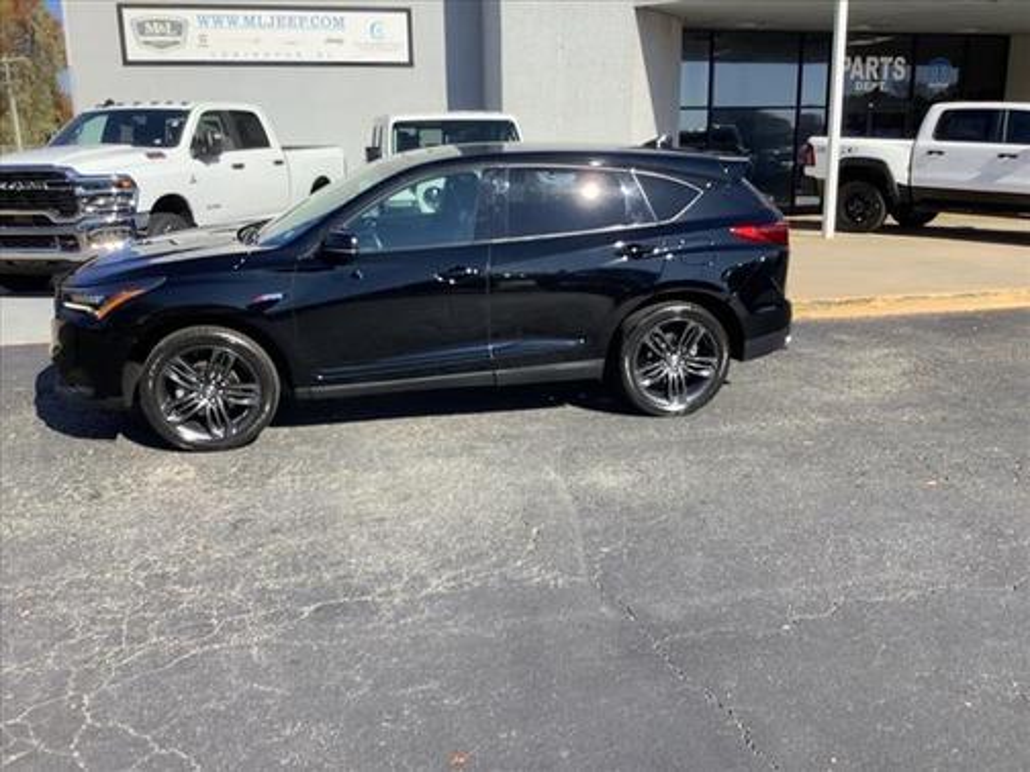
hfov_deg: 58.4
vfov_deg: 45.4
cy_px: 386
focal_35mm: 31
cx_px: 515
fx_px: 922
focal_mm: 3.3
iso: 25
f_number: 2.4
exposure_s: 1/762
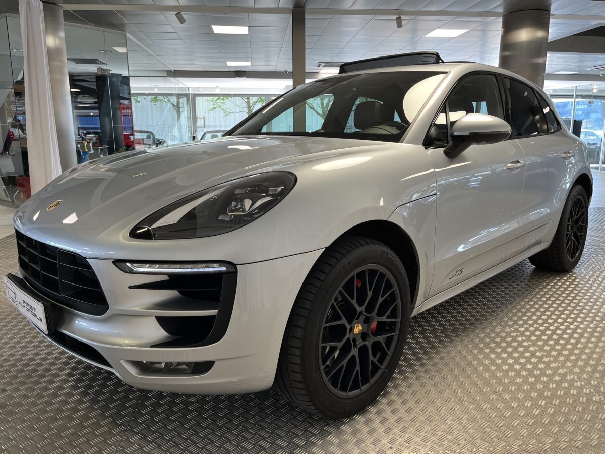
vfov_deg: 53.1
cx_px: 302
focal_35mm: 26
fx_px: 454
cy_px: 227
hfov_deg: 67.3
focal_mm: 5.1
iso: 64
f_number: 1.6
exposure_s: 1/100
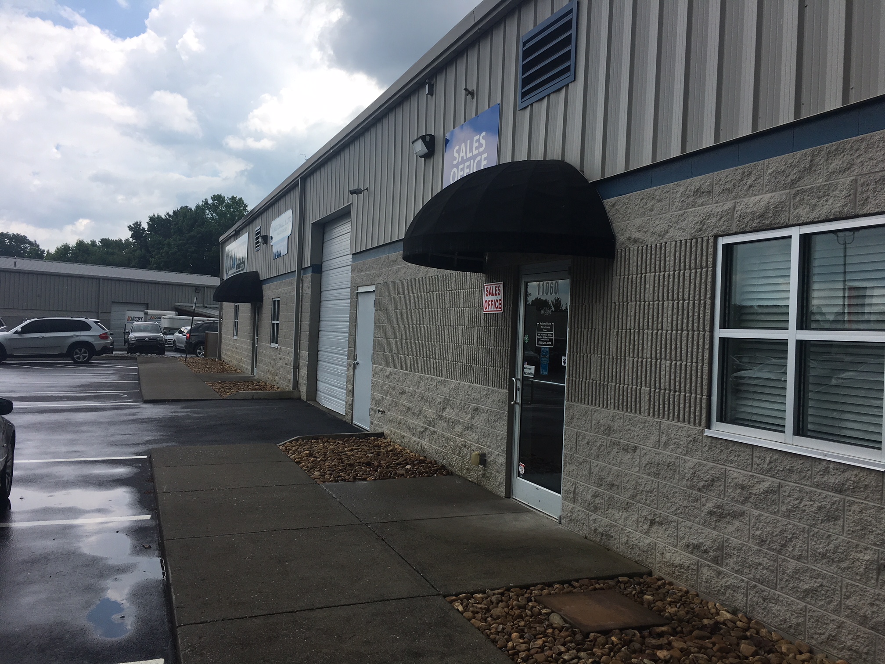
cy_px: 332
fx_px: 741
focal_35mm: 29
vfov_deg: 48.2
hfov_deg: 61.7
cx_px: 442
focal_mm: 4.15
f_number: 2.2
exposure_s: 1/1183
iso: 25
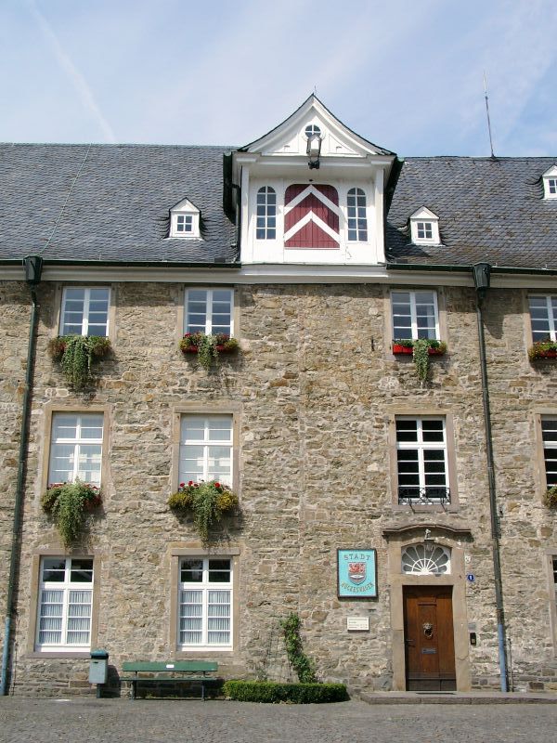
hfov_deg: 36.0
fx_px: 858
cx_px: 278
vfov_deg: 46.8
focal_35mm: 40
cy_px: 372
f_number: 5.6
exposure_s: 1/579
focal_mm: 8.4
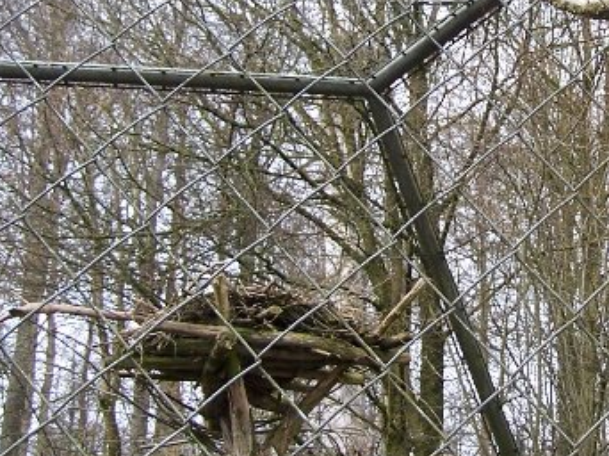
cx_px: 534
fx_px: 1565
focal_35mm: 89
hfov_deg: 21.6
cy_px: 155
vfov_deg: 16.5
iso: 80
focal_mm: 6.3
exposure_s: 1/320
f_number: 2.8
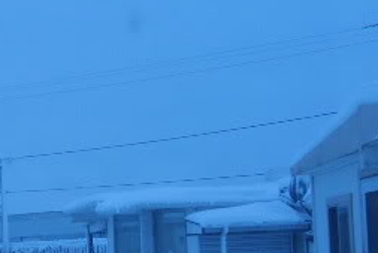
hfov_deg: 21.2
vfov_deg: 14.7
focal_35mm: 92
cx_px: -21
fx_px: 967
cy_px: 249
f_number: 2.8
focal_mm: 5.8
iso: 96
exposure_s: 1/30
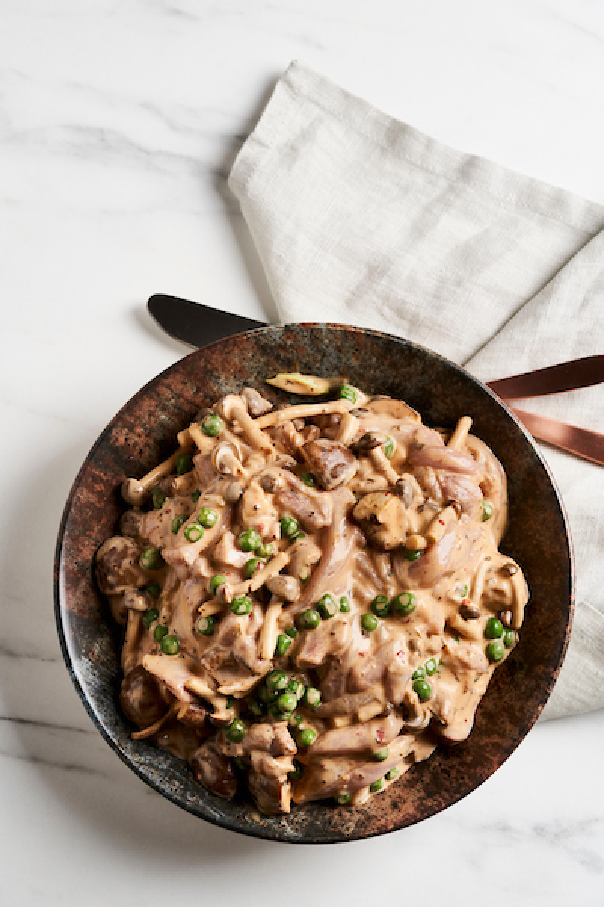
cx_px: 302
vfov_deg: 22.6
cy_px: 454
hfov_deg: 15.2
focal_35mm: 90
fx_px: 2265
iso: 200
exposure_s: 1/125
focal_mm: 90
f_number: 8
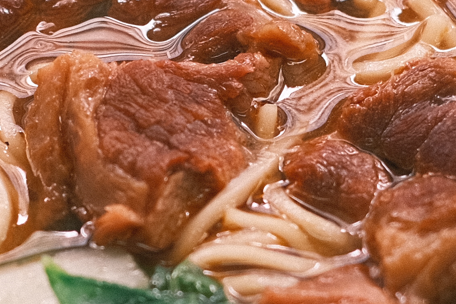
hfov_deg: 7.0
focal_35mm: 294
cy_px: 188
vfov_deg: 4.7
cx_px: 137
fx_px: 3724
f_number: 2.8
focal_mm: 35
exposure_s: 1/110
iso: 320
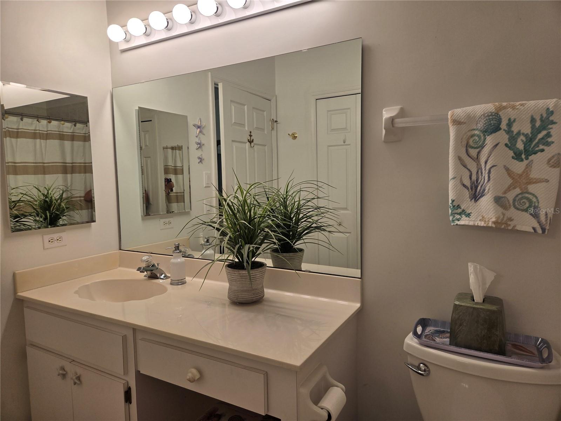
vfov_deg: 58.9
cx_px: 280
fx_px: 373
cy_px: 210
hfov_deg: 73.9
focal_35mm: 23
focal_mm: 5.4
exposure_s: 1/120
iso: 64
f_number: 1.8
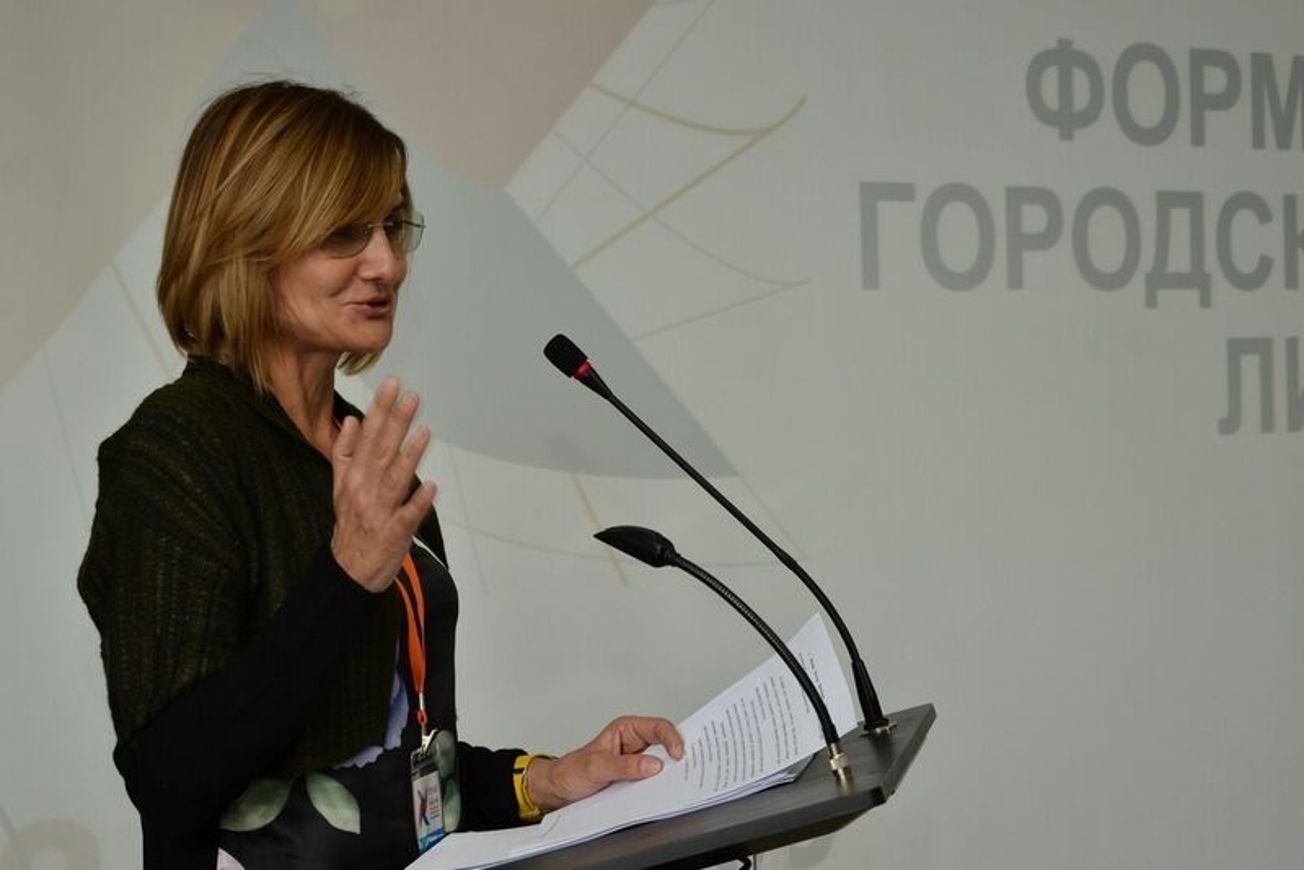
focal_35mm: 75
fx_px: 2717
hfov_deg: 27.0
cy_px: 435
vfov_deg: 18.2
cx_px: 652
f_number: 5
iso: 320
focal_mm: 50
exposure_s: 1/100
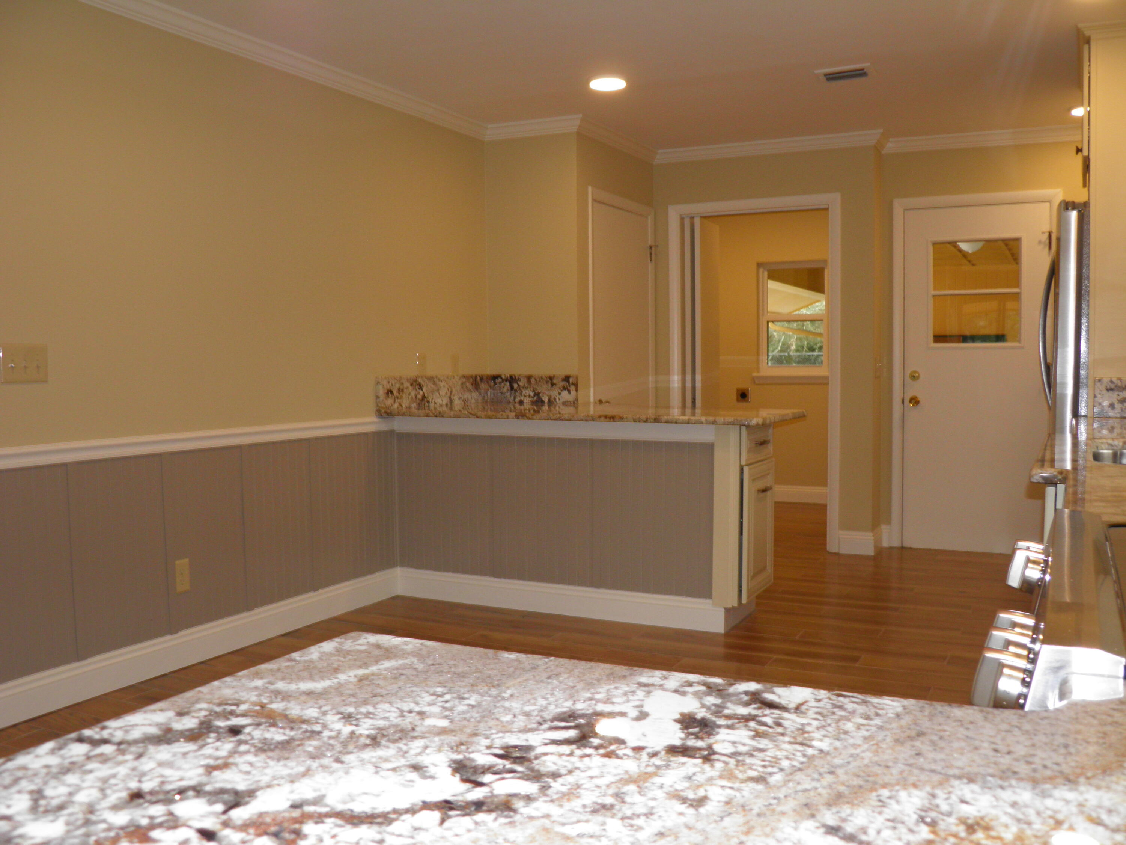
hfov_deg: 60.0
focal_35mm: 30
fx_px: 976
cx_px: 563
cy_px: 422
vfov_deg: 46.8
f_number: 3
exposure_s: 1/40
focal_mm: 5.5
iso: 100
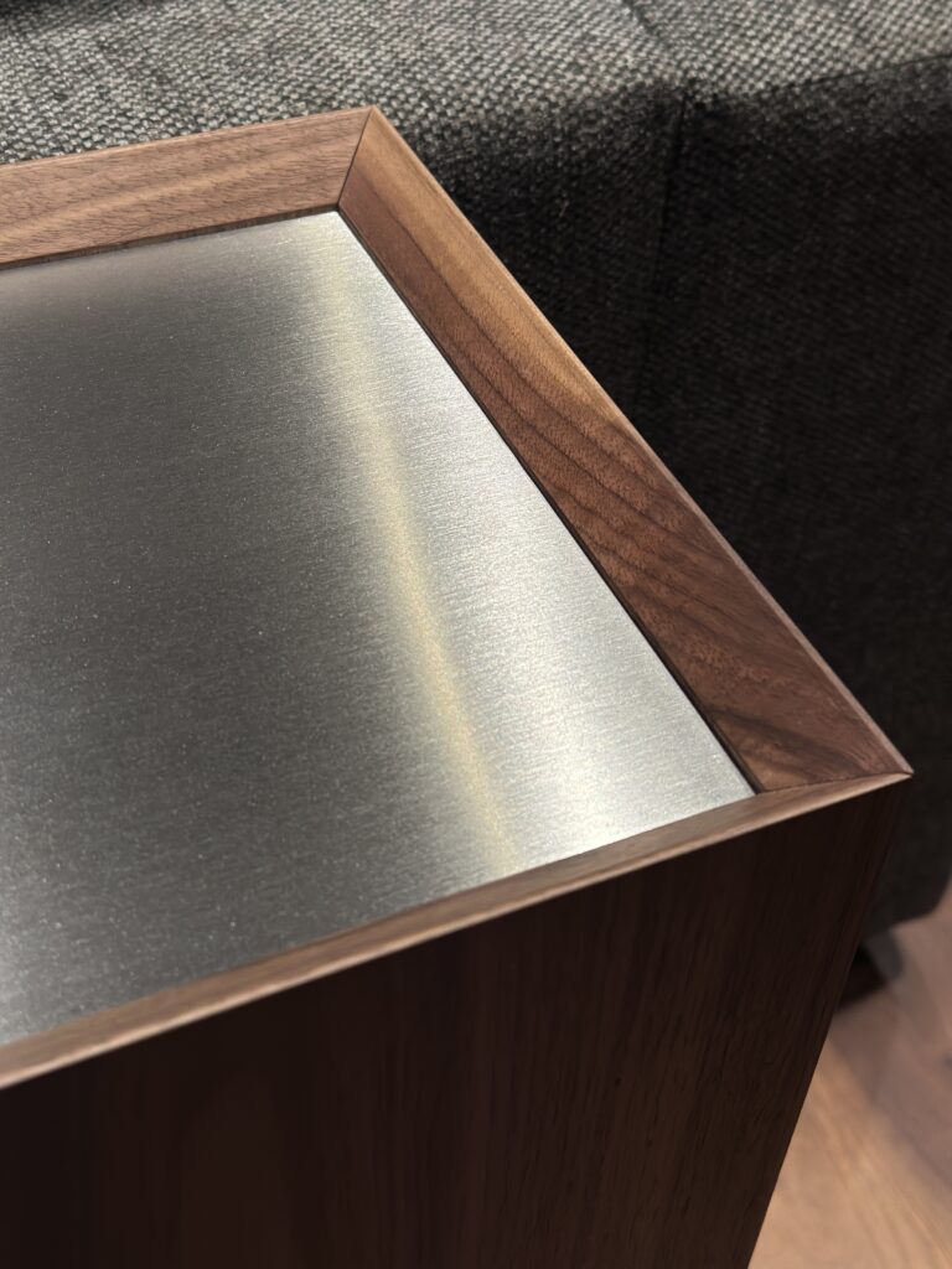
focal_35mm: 48
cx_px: 476
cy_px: 634
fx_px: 1760
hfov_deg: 30.3
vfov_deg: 39.7
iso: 64
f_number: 1.78
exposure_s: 1/119
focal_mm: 6.86
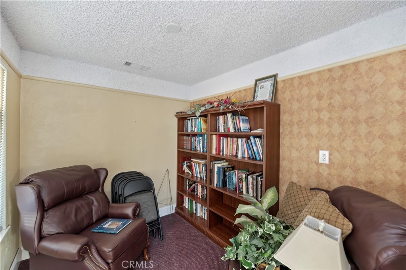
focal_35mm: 14
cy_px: 135
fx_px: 158
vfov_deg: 81.1
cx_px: 203
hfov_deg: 104.3
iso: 800
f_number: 4
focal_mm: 14
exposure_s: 1/8
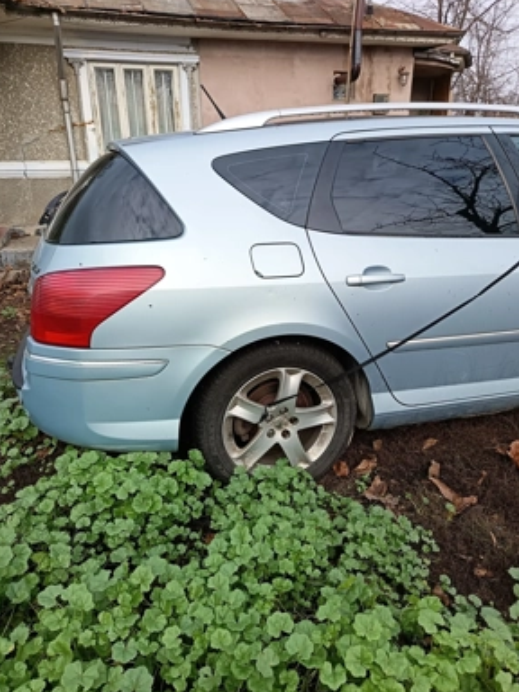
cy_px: 350
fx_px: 500
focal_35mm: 25
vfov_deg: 69.4
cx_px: 258
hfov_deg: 54.9
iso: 491
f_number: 1.75
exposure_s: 1/900
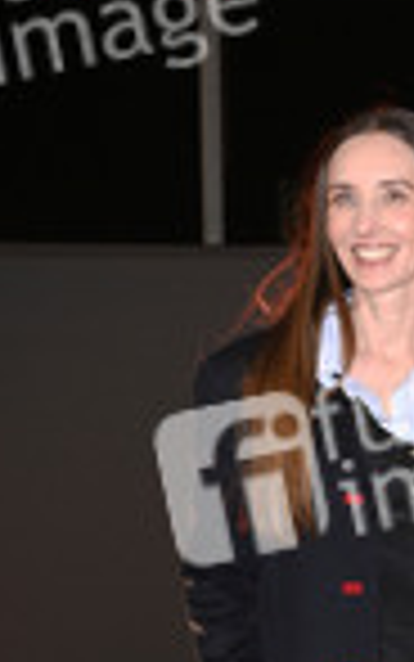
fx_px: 3896
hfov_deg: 6.0
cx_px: 518
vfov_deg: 9.6
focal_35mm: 216
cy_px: 685
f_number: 5.6
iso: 1000
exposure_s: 1/80
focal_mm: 78
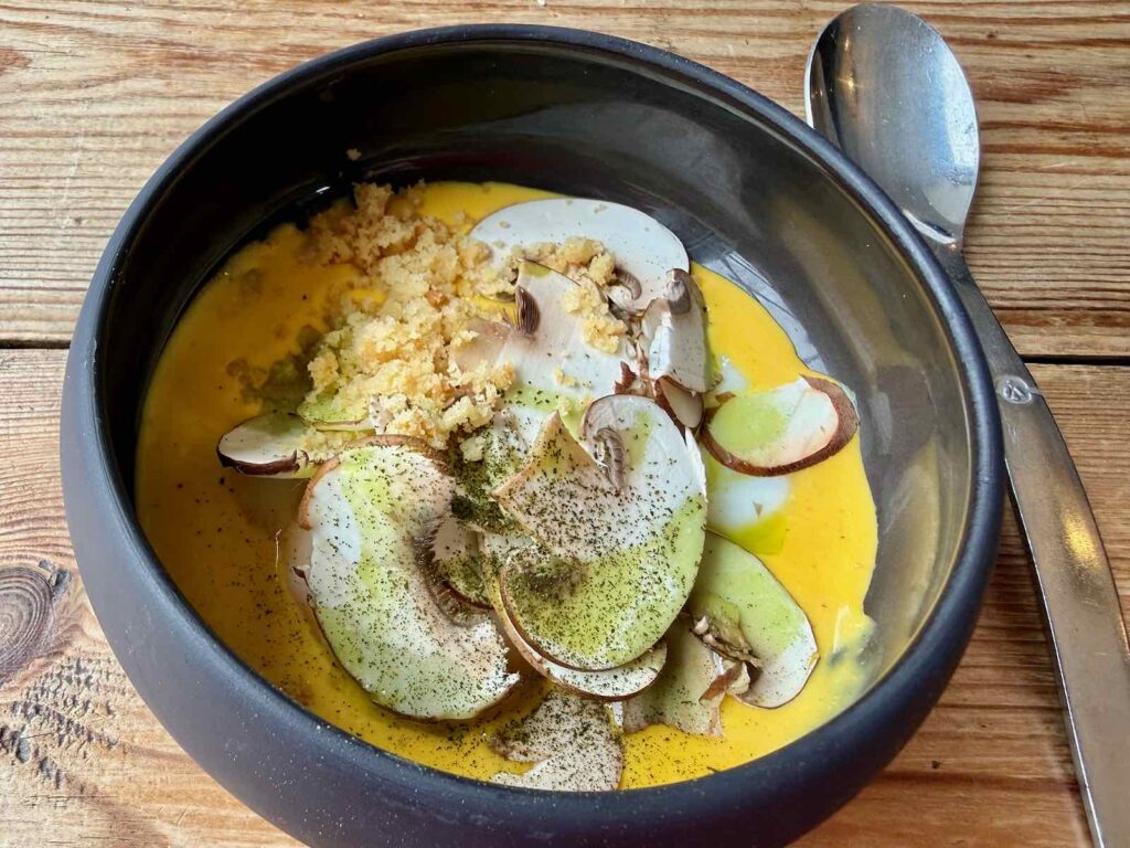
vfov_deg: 56.8
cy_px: 424
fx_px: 783
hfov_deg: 71.6
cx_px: 565
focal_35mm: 24
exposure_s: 1/99
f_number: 2.2
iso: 100
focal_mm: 2.22
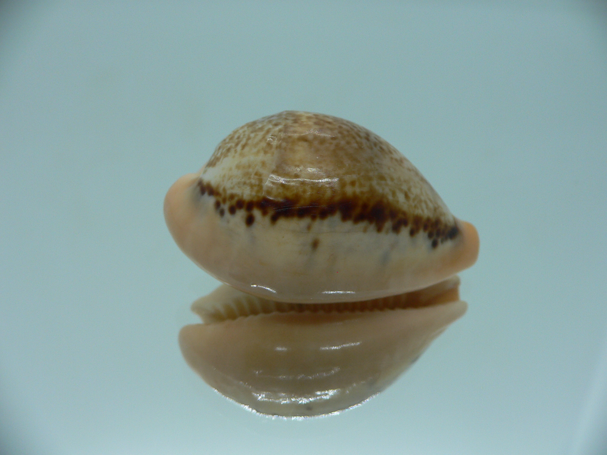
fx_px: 614
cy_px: 228
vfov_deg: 40.7
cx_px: 304
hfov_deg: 52.6
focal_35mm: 35
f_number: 2.8
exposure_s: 1/60
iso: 80
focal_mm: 4.6
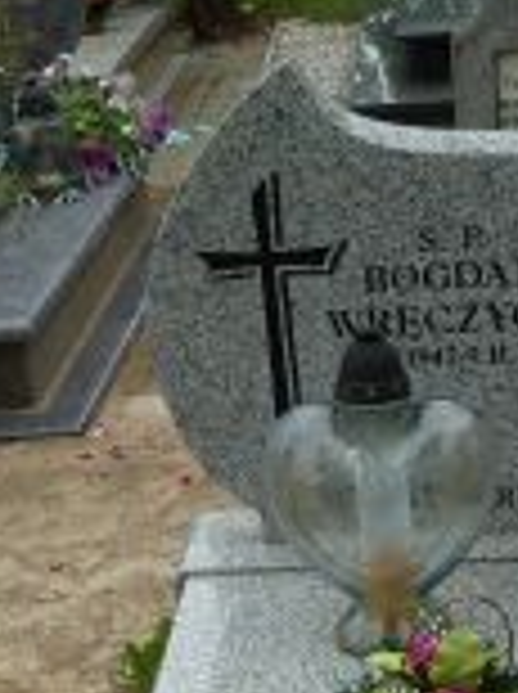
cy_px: 850
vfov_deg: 22.8
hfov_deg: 18.6
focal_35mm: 78
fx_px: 1561
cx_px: 423
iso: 80
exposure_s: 1/400
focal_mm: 4.1
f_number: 4
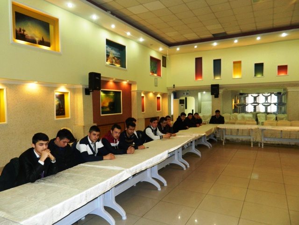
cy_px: 112
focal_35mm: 25
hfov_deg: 69.4
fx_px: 216
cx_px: 150
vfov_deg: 54.9
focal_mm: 4.5
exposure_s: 1/30
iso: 220
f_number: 3.1
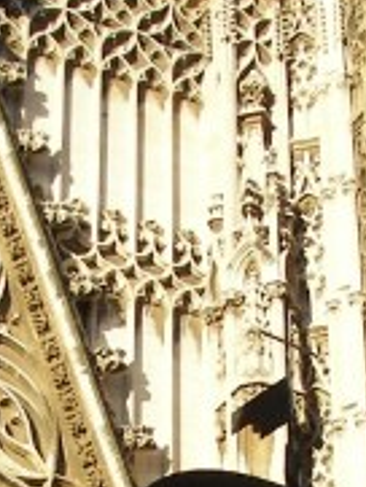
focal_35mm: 127
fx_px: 1788
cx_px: 156
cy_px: 562
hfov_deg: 11.7
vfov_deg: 15.0
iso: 50
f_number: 2.8
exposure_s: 1/800
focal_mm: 6
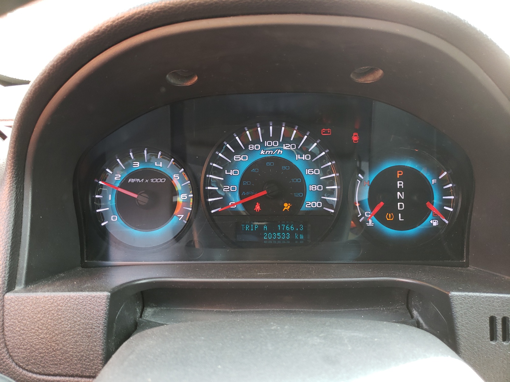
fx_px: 383
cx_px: 255
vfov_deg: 53.1
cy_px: 191
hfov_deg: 67.3
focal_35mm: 26
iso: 56
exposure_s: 1/50
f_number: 1.5
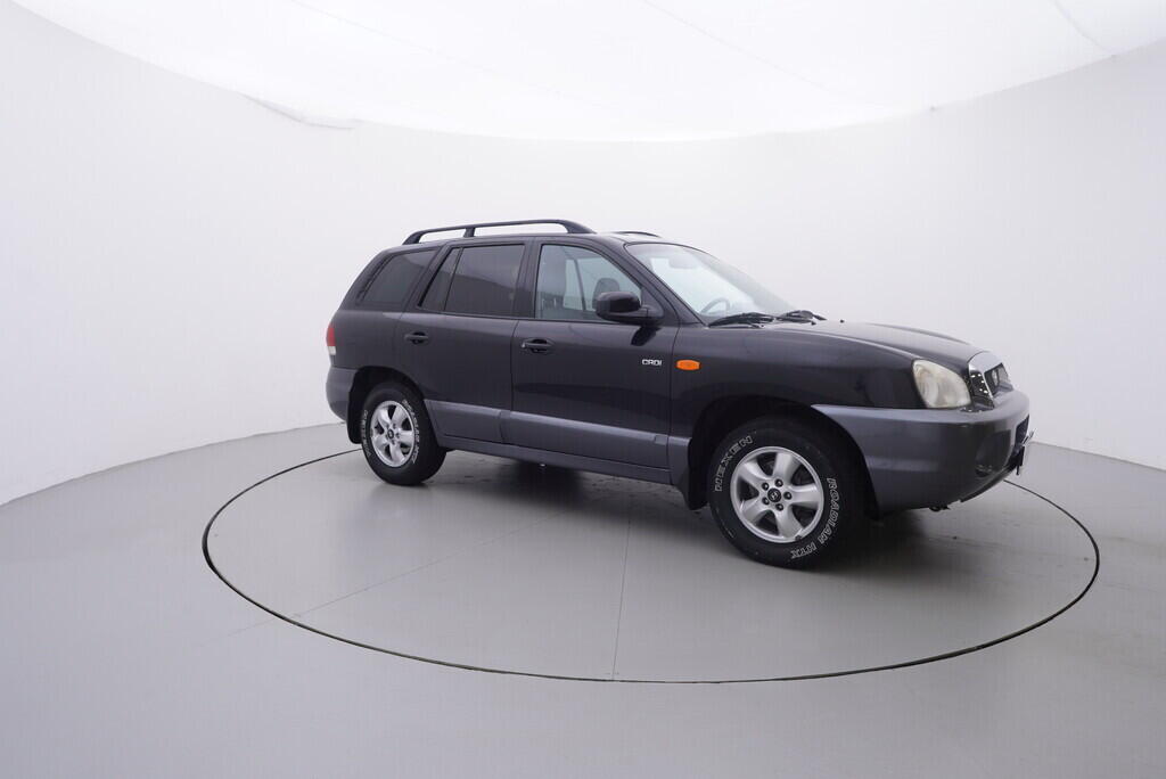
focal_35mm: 22
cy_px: 390
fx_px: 729
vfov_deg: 56.2
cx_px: 583
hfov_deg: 77.3
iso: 200
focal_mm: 15
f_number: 5
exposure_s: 1/80
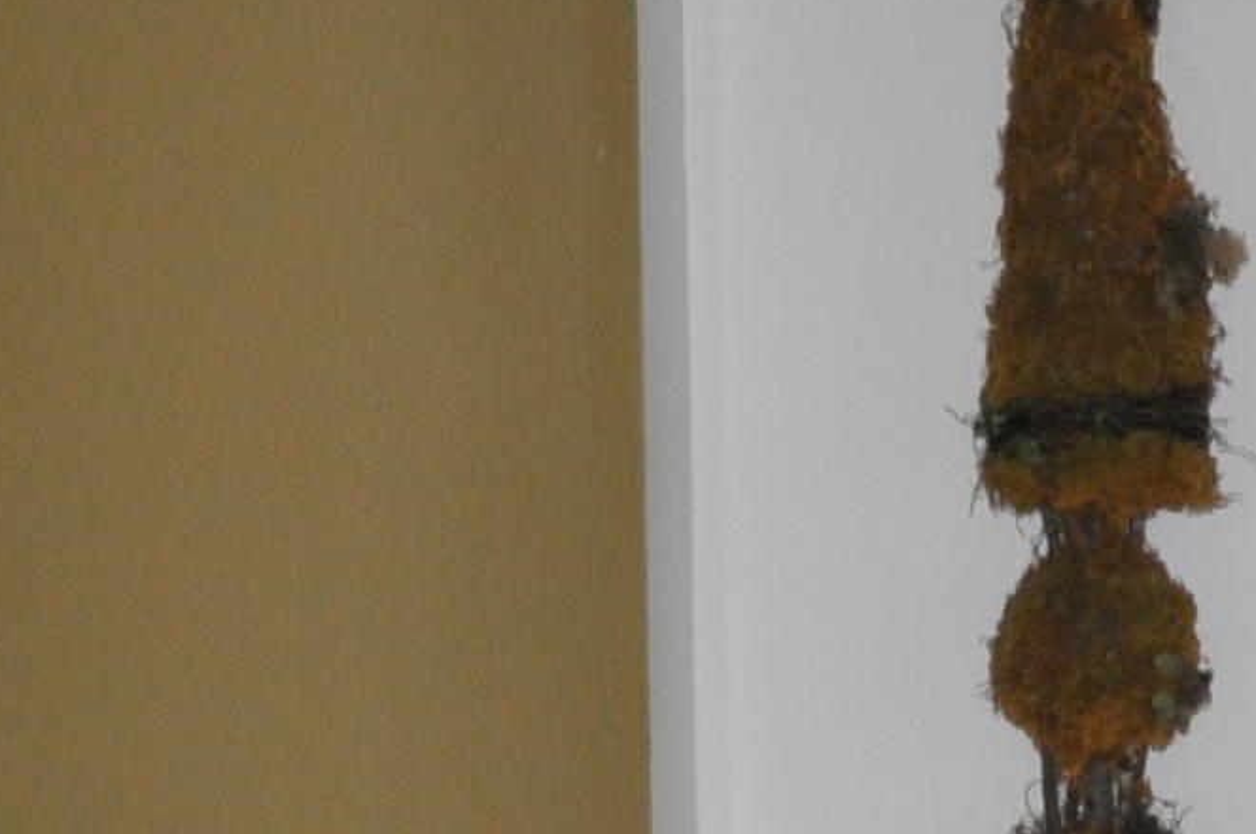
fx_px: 4251
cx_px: 917
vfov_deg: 10.9
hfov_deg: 16.7
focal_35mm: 122
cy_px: 1086
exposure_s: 1/60
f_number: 3.5
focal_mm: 18
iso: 800
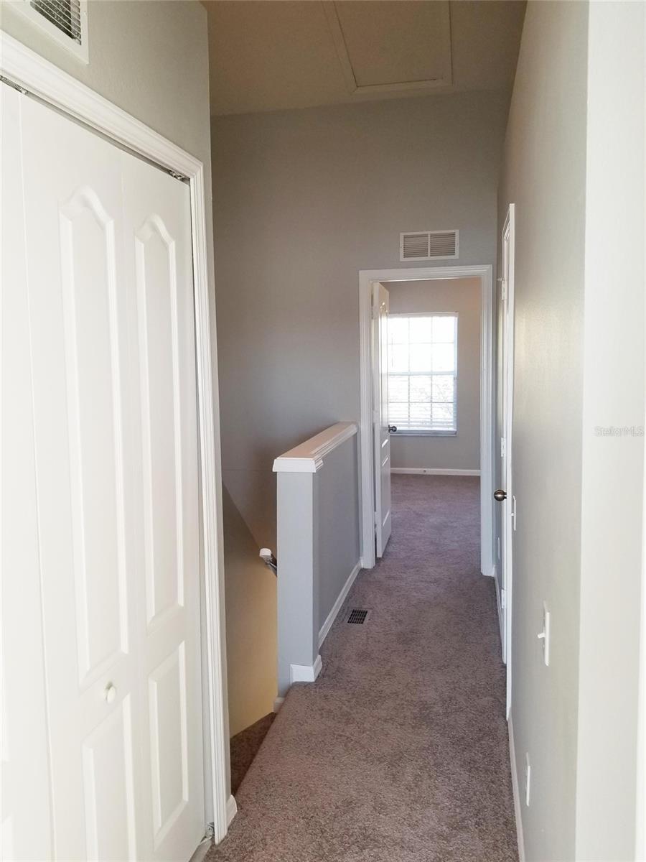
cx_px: 323
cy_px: 431
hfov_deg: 53.1
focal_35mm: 26
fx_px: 647
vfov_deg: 67.3
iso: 64
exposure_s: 1/60
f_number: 1.7
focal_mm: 4.25
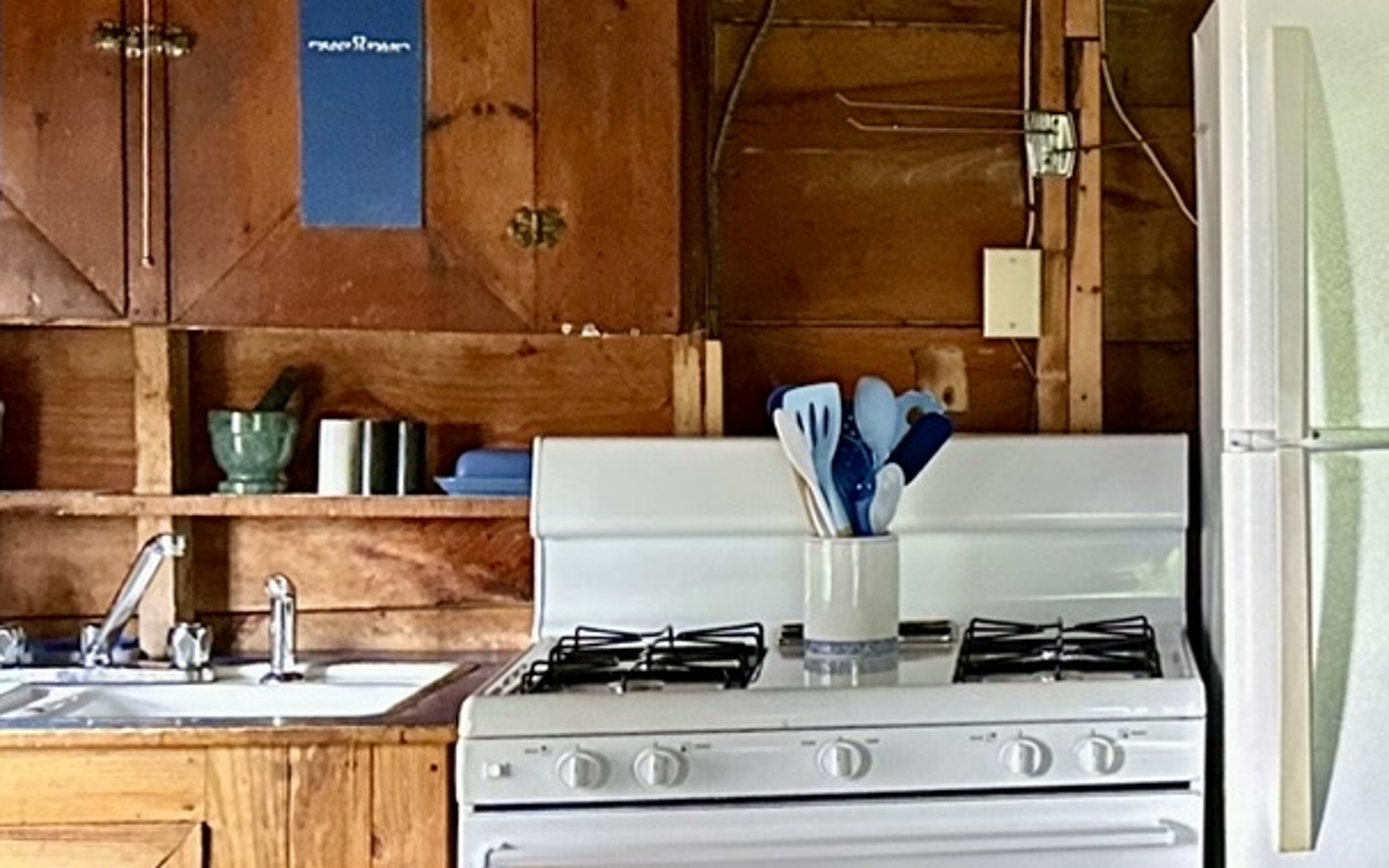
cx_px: 1827
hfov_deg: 21.6
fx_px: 3256
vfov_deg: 15.2
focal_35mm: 86
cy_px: 350
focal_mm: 6.86
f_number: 1.78
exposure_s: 1/57
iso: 1000
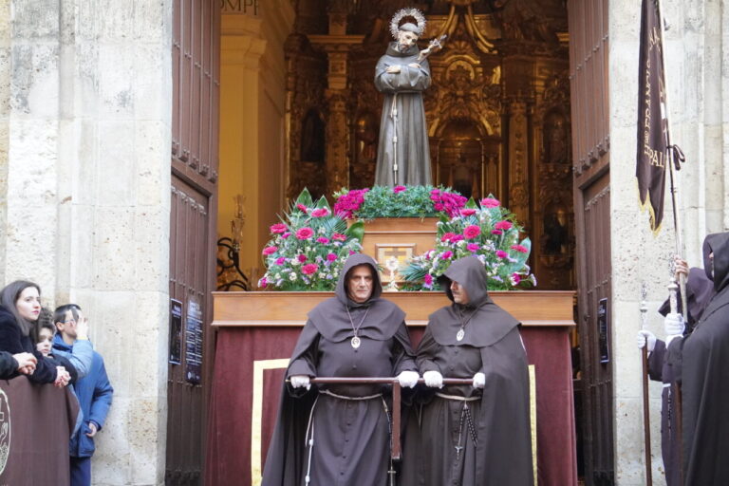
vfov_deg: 16.6
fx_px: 1670
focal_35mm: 82
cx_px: 364
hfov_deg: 24.6
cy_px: 243
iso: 3200
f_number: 4.5
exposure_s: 1/160
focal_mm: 55
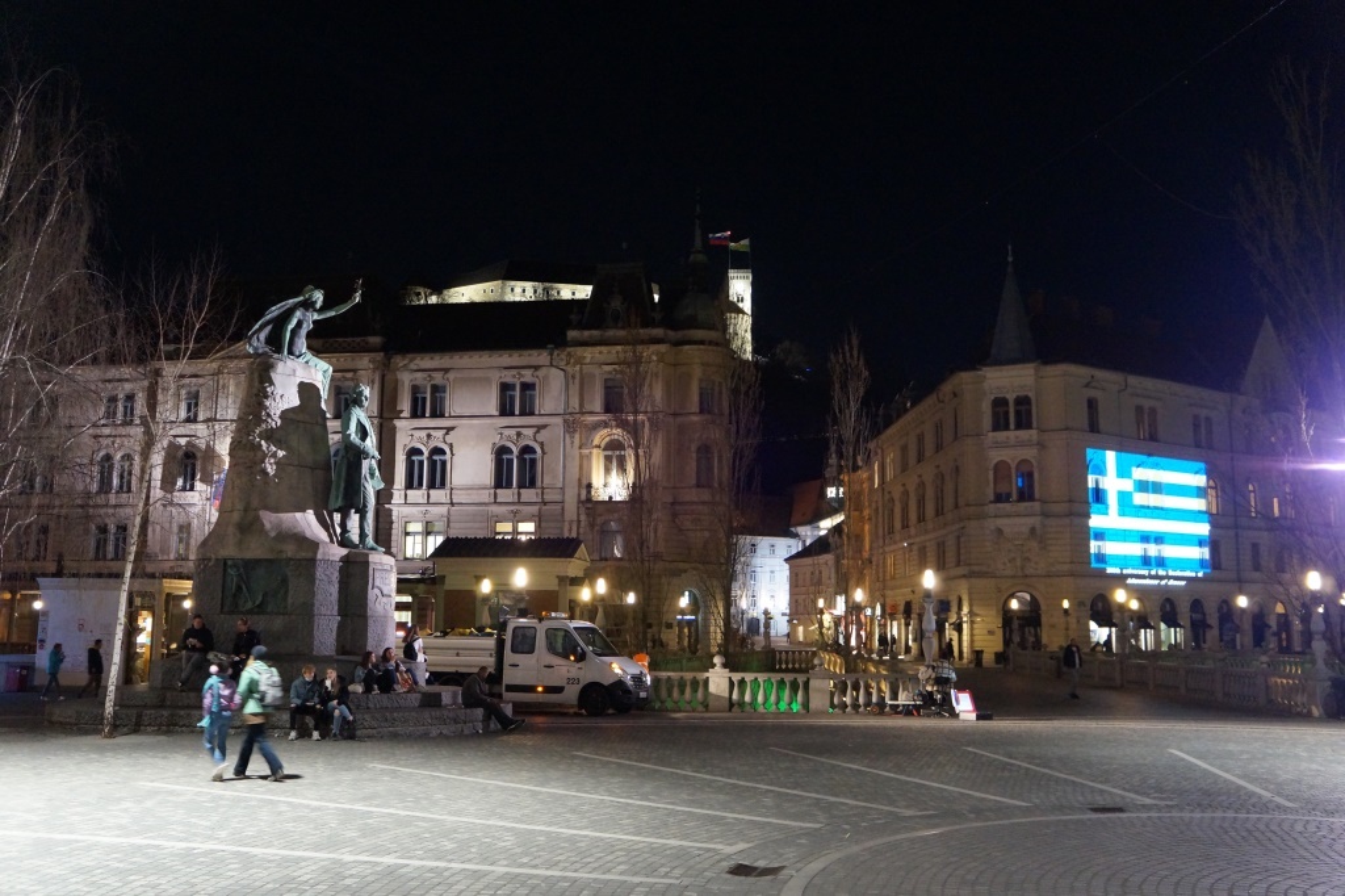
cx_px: 672
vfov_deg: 43.6
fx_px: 1120
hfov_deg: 61.9
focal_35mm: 30
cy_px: 448
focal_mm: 20
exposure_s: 1/15
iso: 3200
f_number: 4
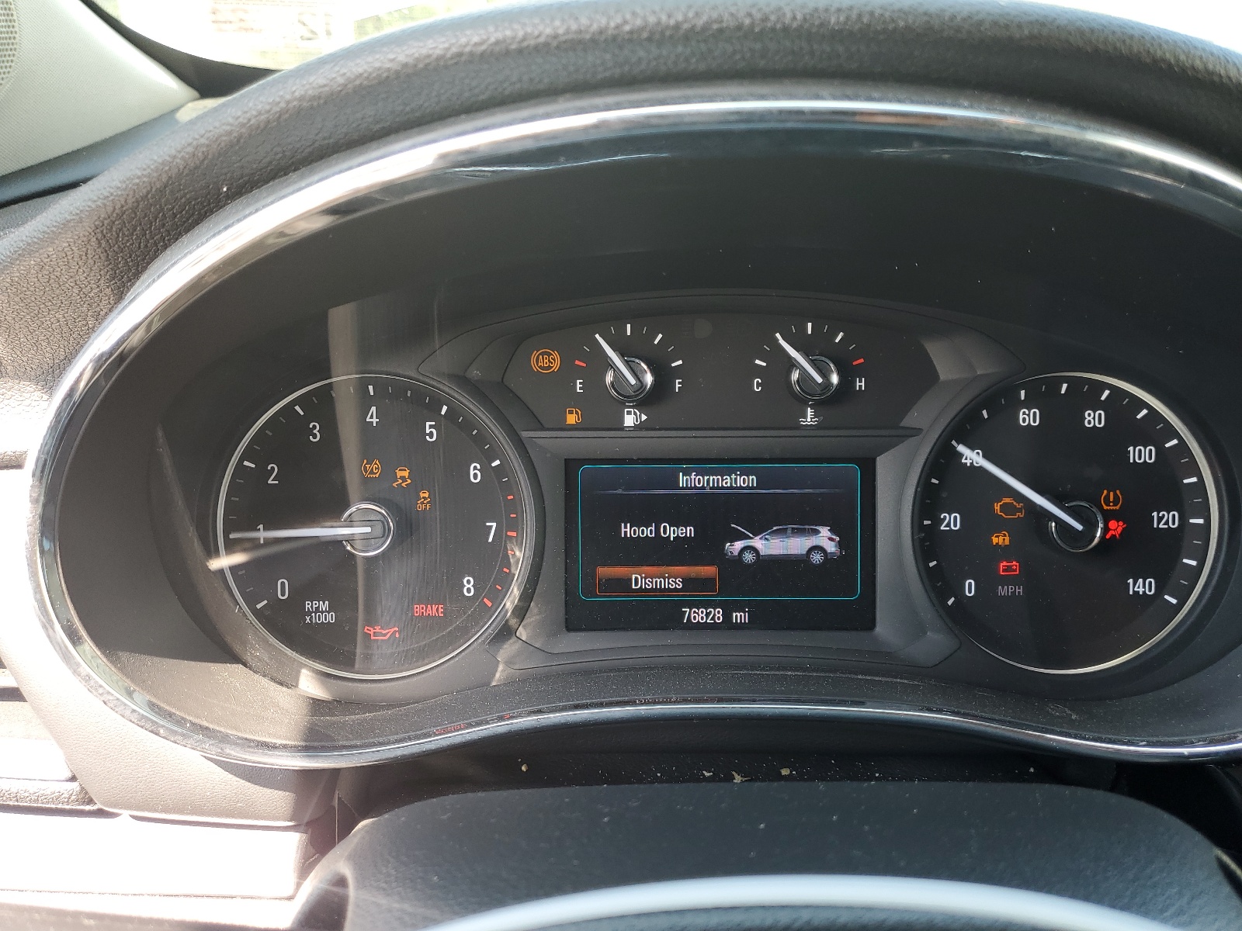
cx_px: 621
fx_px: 933
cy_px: 466
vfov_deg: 53.1
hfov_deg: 67.3
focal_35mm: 26
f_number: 1.5
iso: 50
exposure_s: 1/125
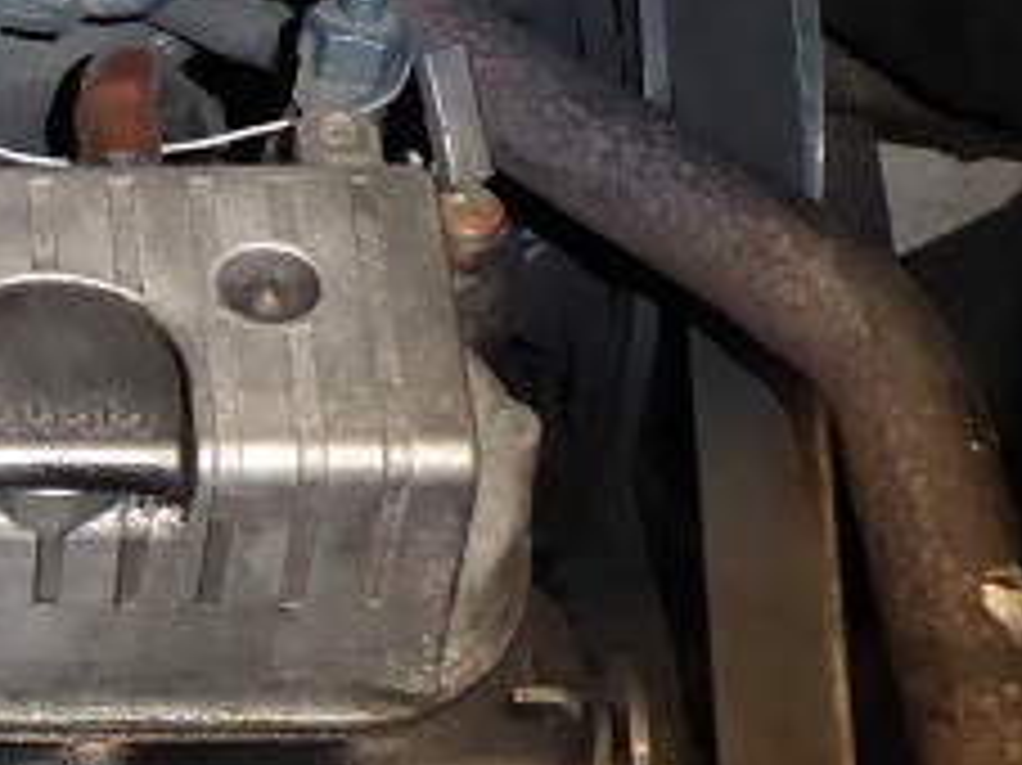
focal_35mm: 128
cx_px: -243
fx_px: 3777
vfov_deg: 11.5
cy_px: 590
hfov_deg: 14.8
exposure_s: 1/30
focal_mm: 5
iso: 800
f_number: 3.5
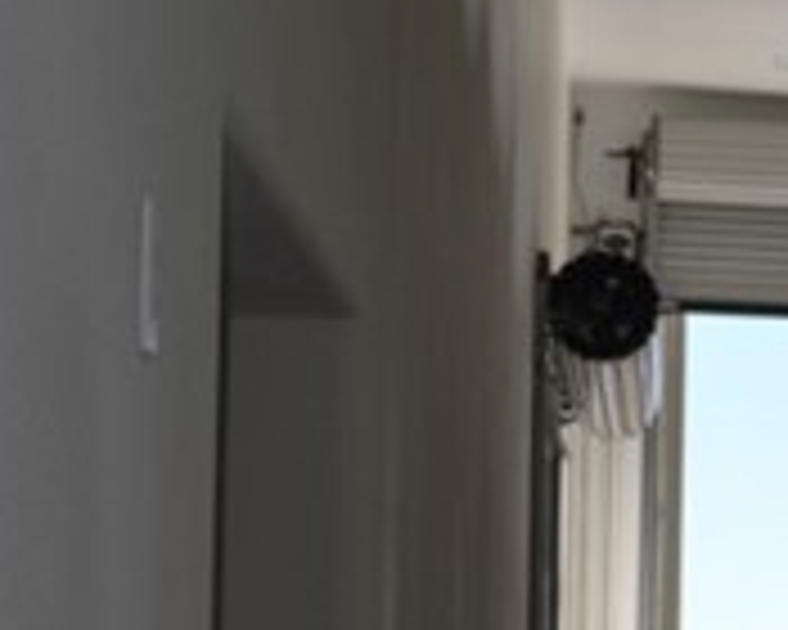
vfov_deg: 7.2
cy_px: 740
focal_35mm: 214
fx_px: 4991
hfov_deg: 7.9
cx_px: 2251
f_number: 6.3
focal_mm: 26
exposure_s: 1/200
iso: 100
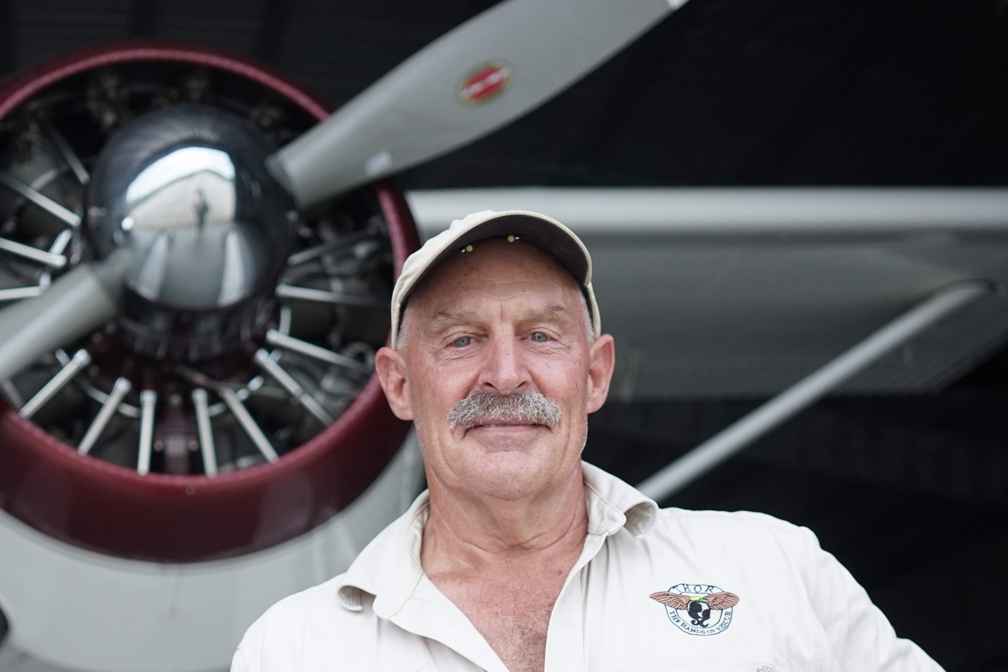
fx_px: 1624
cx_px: 304
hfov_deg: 34.0
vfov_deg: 23.1
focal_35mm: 58
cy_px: 522
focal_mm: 35
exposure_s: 1/320
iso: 800
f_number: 2.8
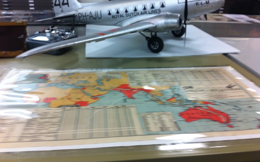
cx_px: 132
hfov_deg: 51.5
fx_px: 269
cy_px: 64
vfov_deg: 33.5
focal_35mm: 38
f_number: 2.8
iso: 80
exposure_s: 1/17
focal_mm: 3.85
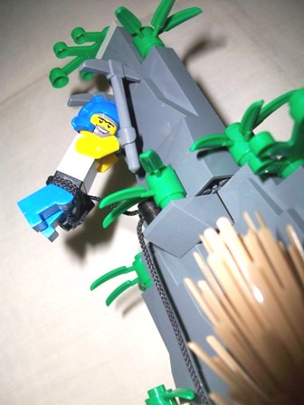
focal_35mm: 34
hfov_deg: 41.8
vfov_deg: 54.0
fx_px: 398
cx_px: 152
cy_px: 202
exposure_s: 1/60
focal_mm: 5.7
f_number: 2.8
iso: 160
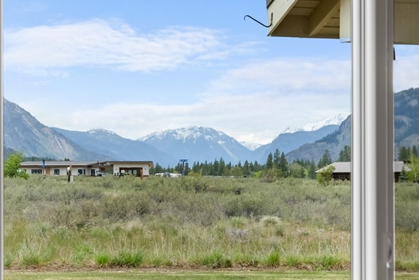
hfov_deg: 18.4
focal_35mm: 111
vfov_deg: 12.4
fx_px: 1294
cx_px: 197
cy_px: 159
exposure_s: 1/125
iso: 400
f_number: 5
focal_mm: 40.4
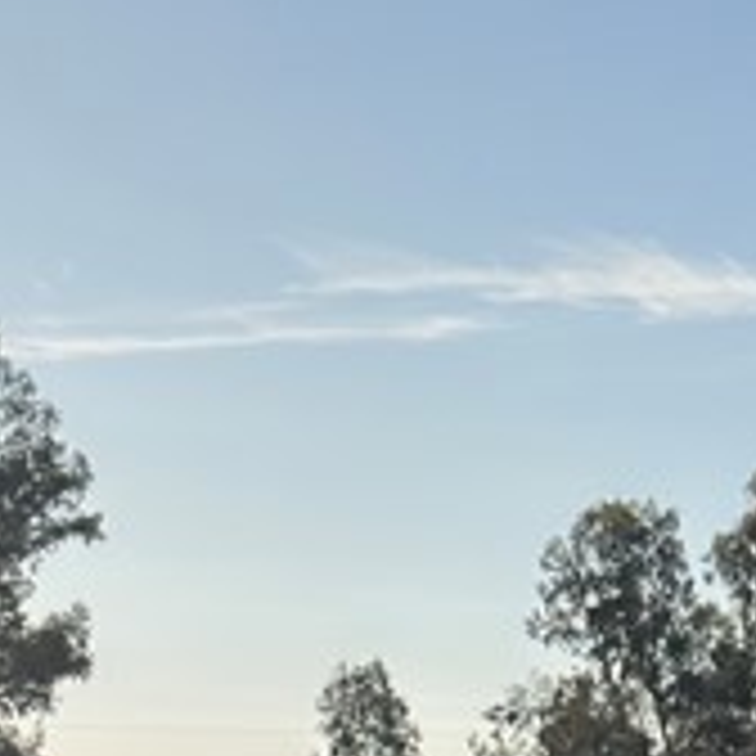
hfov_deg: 8.6
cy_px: 1404
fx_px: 4670
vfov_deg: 8.8
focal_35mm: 189
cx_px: -945
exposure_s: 1/11364
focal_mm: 6.76
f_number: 1.78
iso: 80
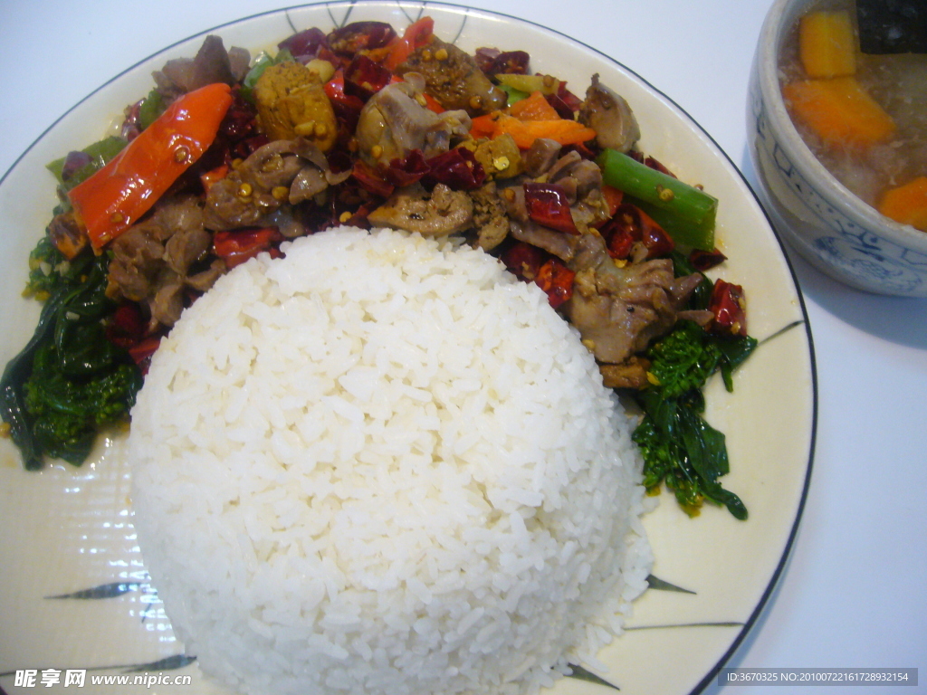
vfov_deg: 40.7
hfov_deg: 52.6
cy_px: 348
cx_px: 464
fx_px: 937
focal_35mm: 35
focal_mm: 5.8
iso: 200
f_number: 2.8
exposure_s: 1/13
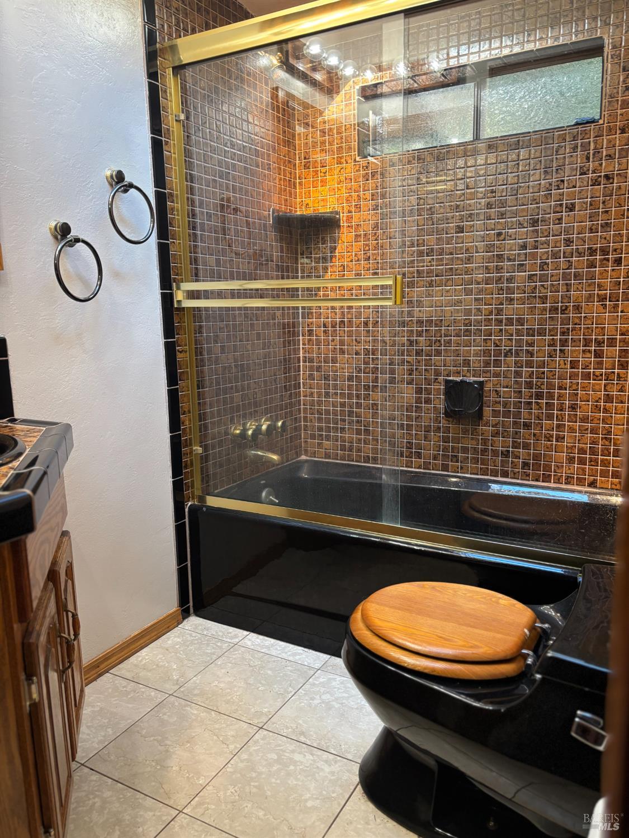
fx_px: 630
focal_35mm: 26
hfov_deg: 53.1
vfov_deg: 67.3
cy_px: 419
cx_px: 314
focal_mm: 5.96
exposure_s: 1/60
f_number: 1.6
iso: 160
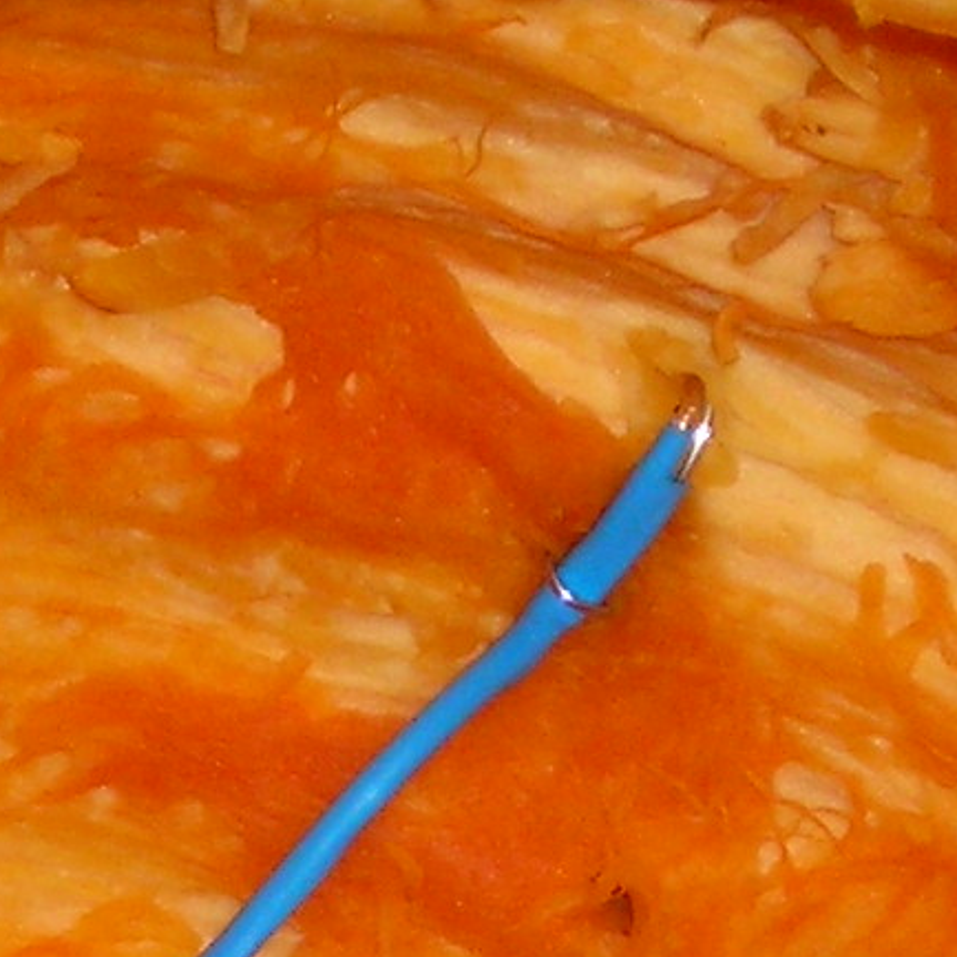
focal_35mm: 614
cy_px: 1134
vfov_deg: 2.9
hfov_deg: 2.9
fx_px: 19205
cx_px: 164
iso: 101
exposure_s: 1/60.1
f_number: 5.3
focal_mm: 19.2
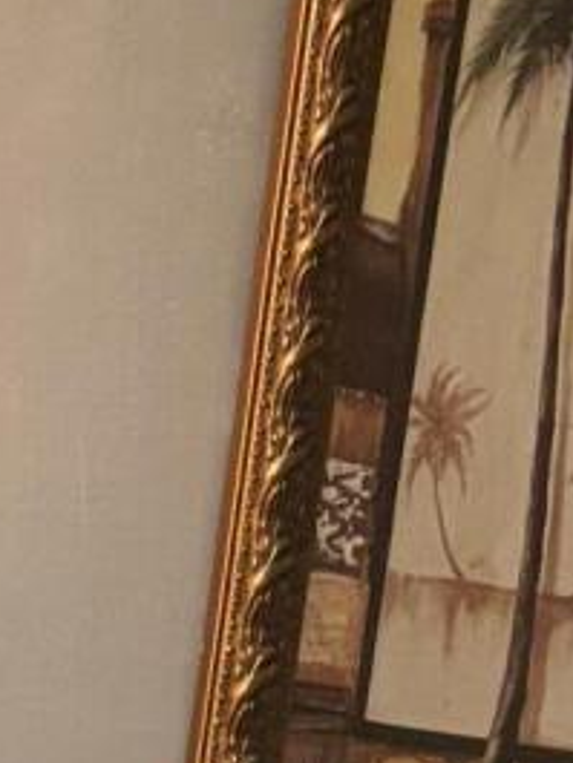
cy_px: 1978
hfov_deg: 7.3
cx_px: -605
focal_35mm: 196
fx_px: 4322
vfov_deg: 8.9
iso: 400
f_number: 1.6
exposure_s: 1/60
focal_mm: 5.96
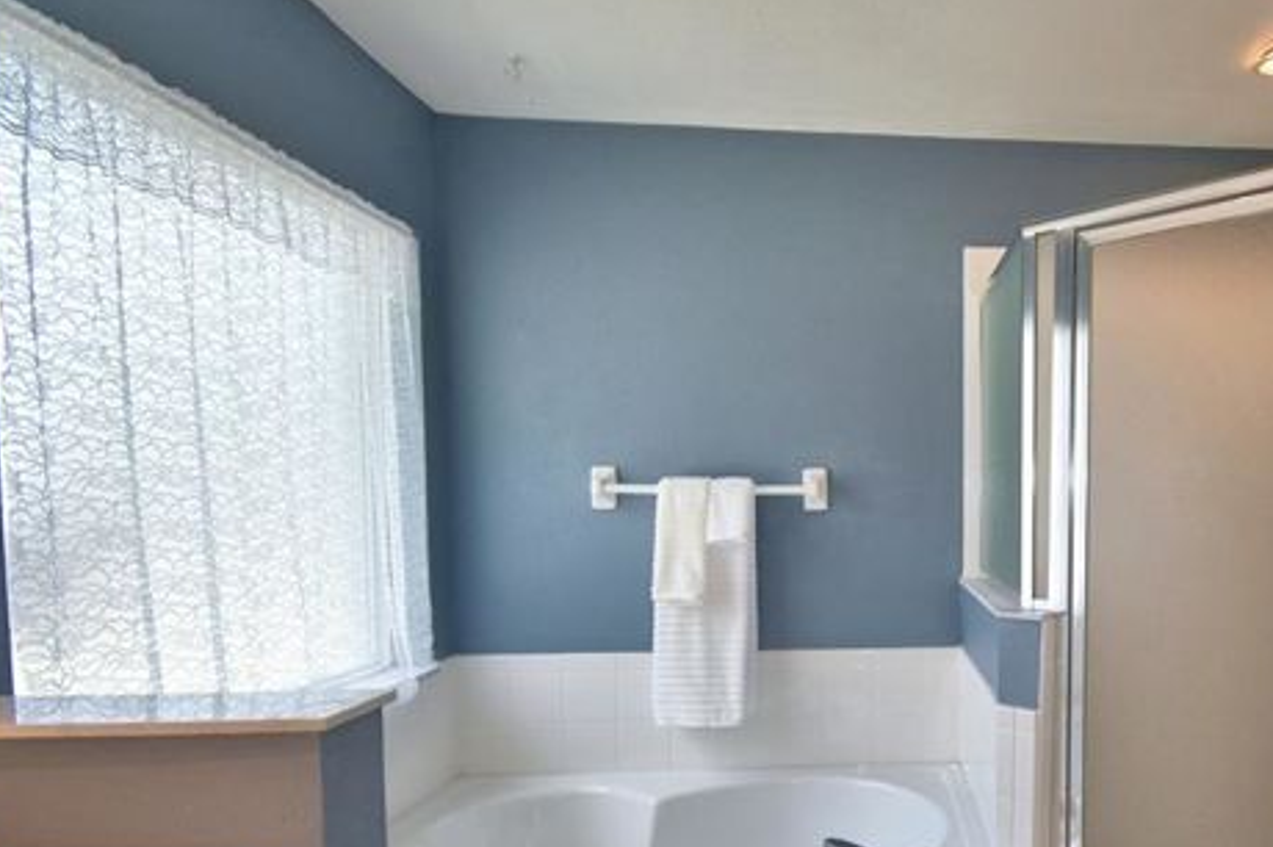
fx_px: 813
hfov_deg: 71.2
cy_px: 547
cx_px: 948
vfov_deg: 54.2
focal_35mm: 23
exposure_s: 1/60
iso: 200
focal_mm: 10
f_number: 4.5
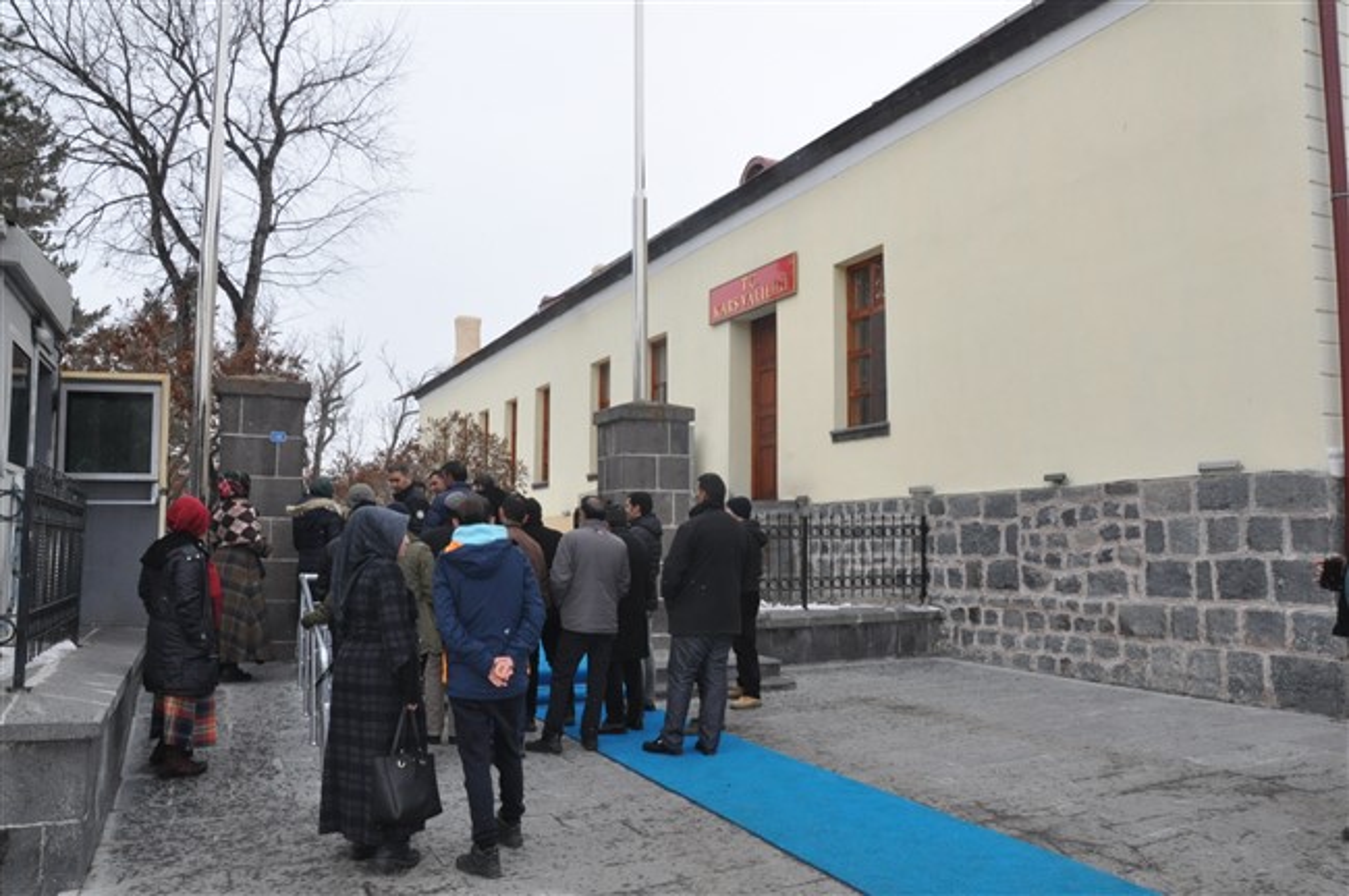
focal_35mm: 27
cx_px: 674
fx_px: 1011
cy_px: 448
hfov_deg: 67.4
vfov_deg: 47.8
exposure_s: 1/200
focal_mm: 18
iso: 1250
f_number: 20
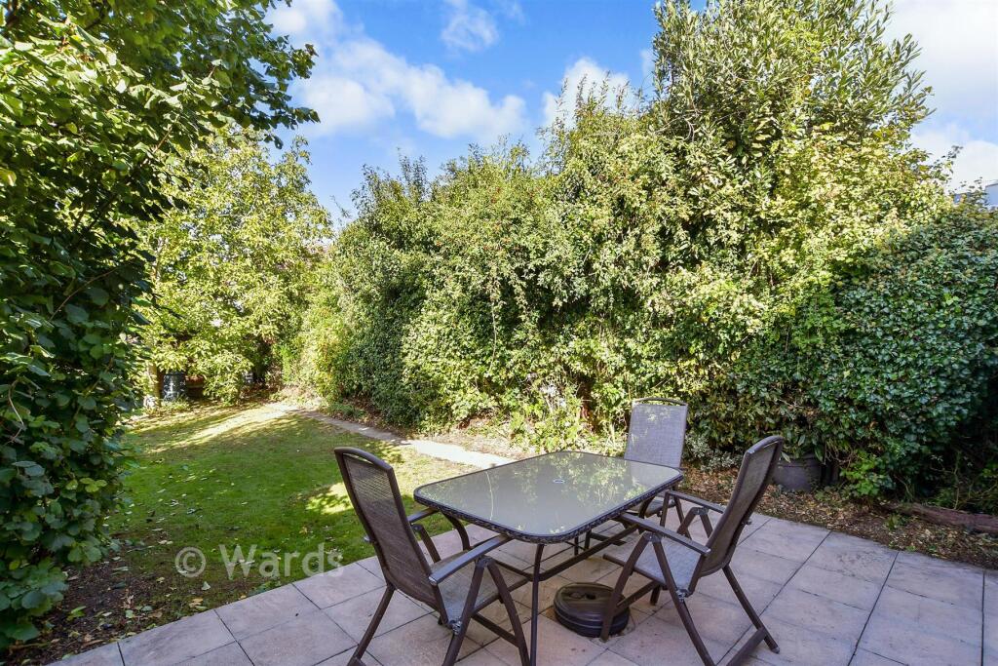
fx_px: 416
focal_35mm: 15
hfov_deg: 100.4
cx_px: 499
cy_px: 333
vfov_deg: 77.3
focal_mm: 10
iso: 160
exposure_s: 1/60
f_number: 8
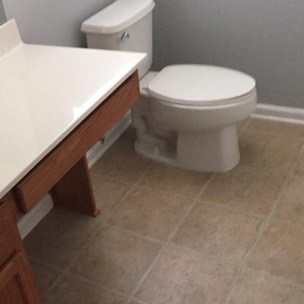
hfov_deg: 34.8
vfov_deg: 36.0
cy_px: 180
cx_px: 55
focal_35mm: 47
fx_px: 467
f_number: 2.2
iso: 250
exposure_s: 1/17
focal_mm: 4.15
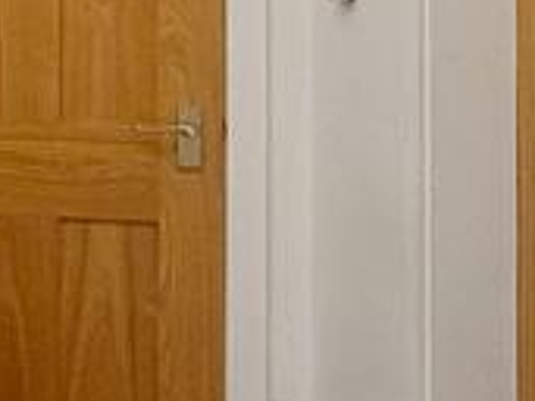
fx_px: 1266
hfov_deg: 19.2
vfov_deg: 17.8
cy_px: 88
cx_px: -372
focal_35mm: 82
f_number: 2.2
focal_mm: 2.22
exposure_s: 1/100
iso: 160
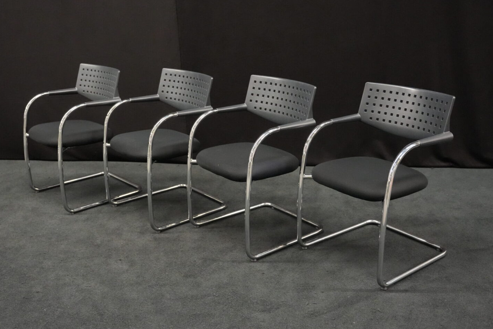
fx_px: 561
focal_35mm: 41
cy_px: 166
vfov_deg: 32.6
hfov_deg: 47.4
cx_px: 236
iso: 12800
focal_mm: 38
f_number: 4
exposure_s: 1/125
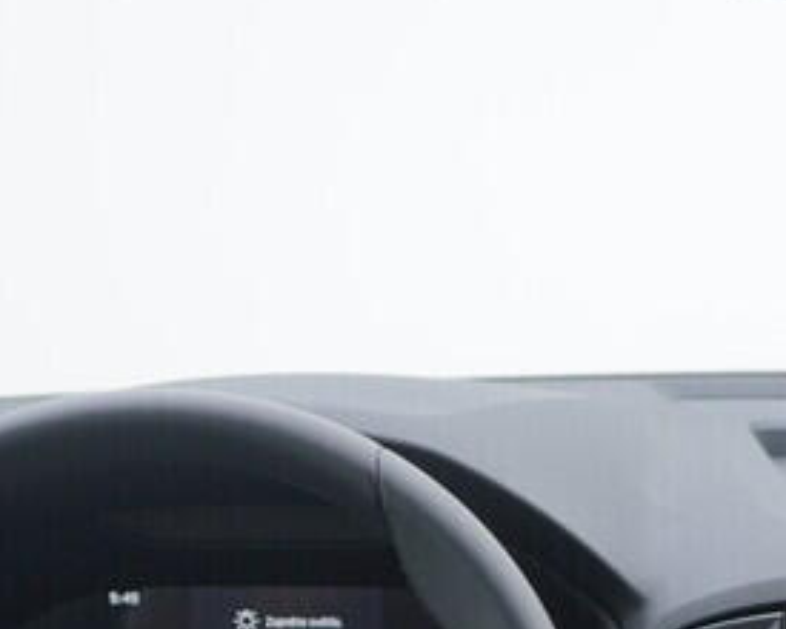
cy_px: 682
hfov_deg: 14.7
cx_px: 977
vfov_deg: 12.1
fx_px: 2931
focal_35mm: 126
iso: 125
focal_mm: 24
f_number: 3.2
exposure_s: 1/50
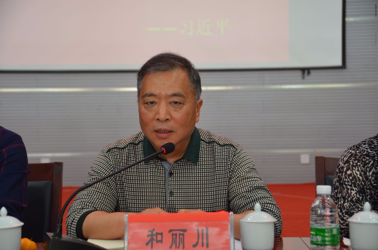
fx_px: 974
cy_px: 125
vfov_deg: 14.6
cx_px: 189
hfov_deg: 22.0
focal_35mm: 93
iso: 800
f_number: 4.8
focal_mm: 62
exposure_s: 1/40
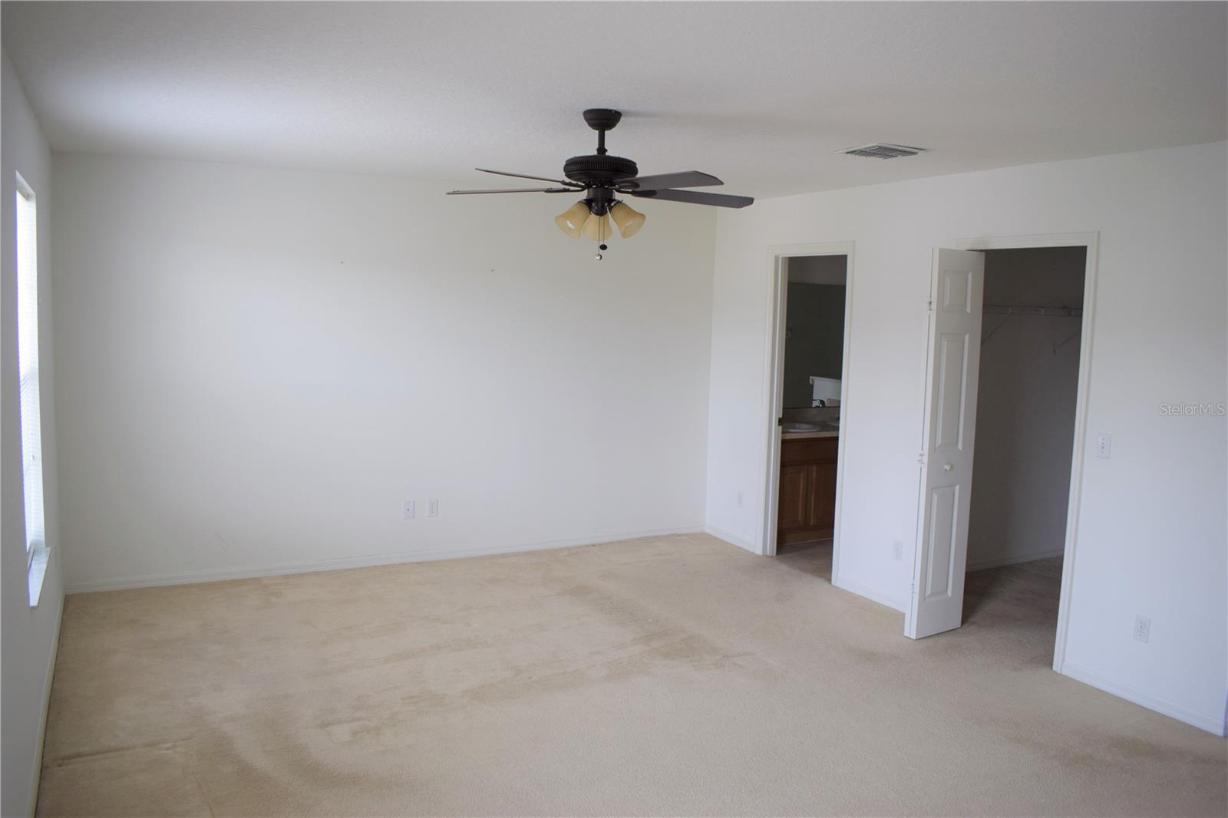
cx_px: 614
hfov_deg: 67.4
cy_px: 409
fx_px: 921
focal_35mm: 27
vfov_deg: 47.9
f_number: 5
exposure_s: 1/100
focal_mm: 18
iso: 400
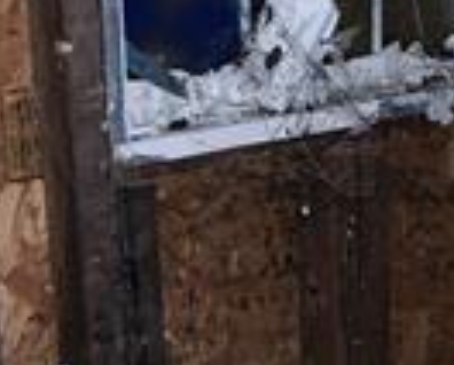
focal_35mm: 92
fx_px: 1238
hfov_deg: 20.6
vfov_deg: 16.5
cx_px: 114
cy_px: 344
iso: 400
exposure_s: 1/4
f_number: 1.8
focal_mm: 4.25
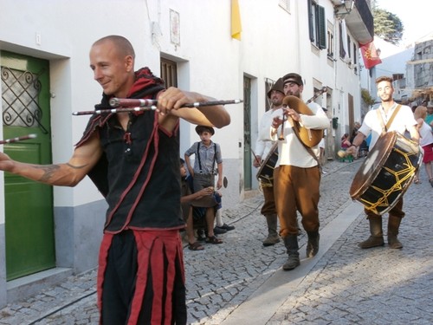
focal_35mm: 45
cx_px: 216
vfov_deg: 32.2
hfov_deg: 42.1
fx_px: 563
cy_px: 162
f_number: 3.8
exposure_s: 1/80
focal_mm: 8.02
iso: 100
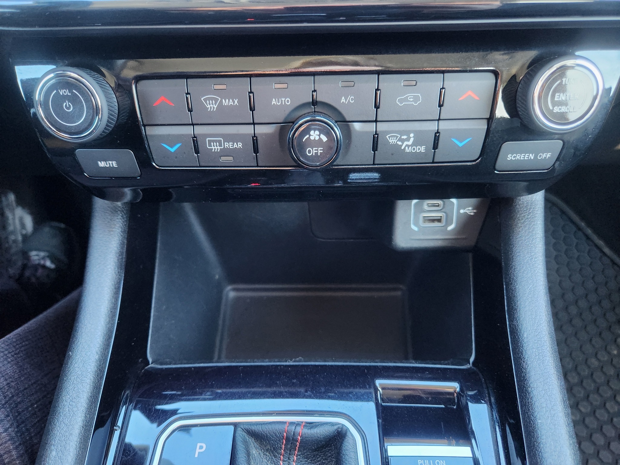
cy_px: 232
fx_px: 412
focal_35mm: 23
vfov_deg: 58.9
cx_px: 310
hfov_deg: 73.9
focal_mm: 5.4
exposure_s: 1/120
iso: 800
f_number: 1.8
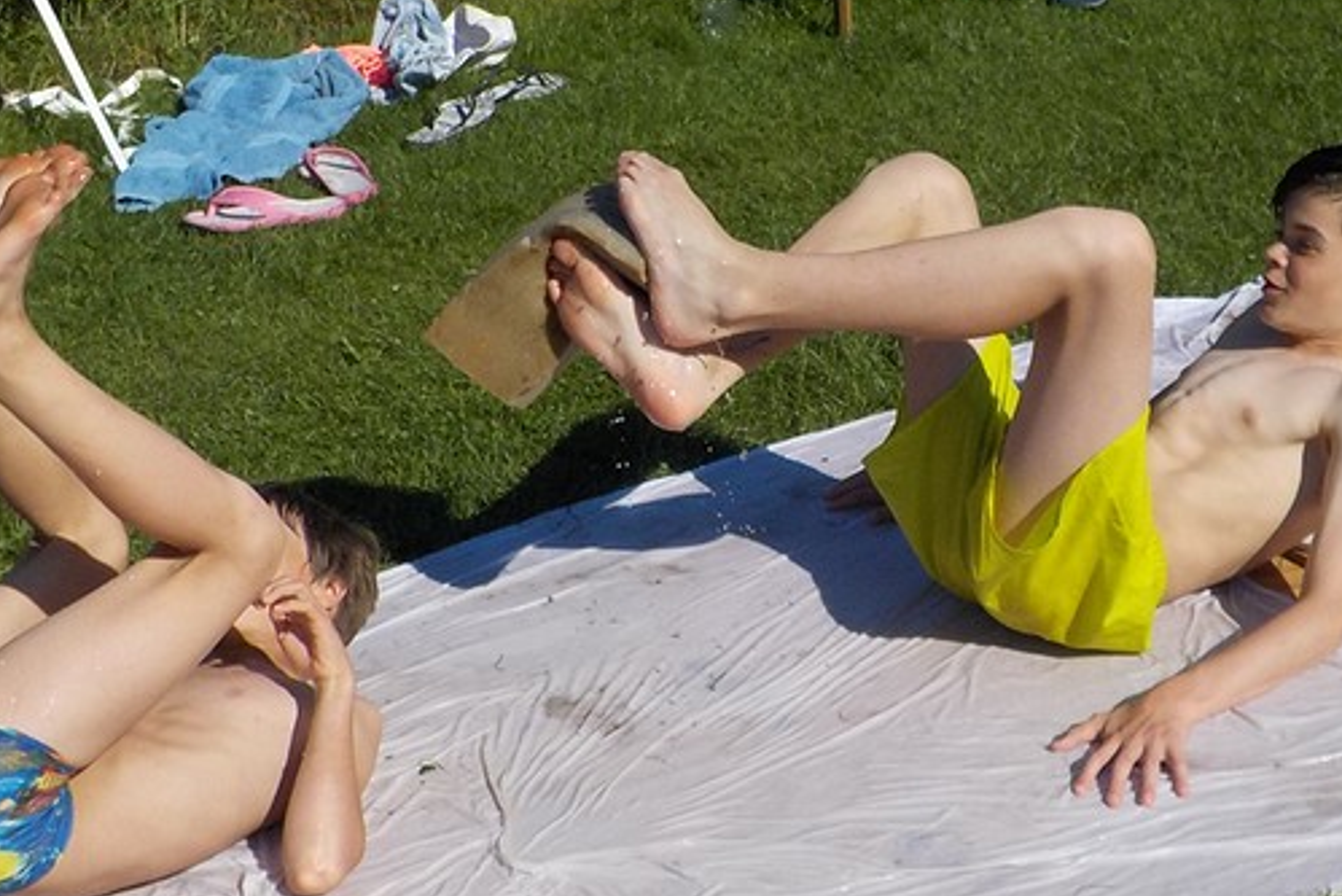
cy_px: 476
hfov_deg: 31.1
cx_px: 920
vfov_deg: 21.3
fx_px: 2386
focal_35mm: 64
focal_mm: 4.1
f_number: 6.6
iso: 125
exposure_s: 1/640
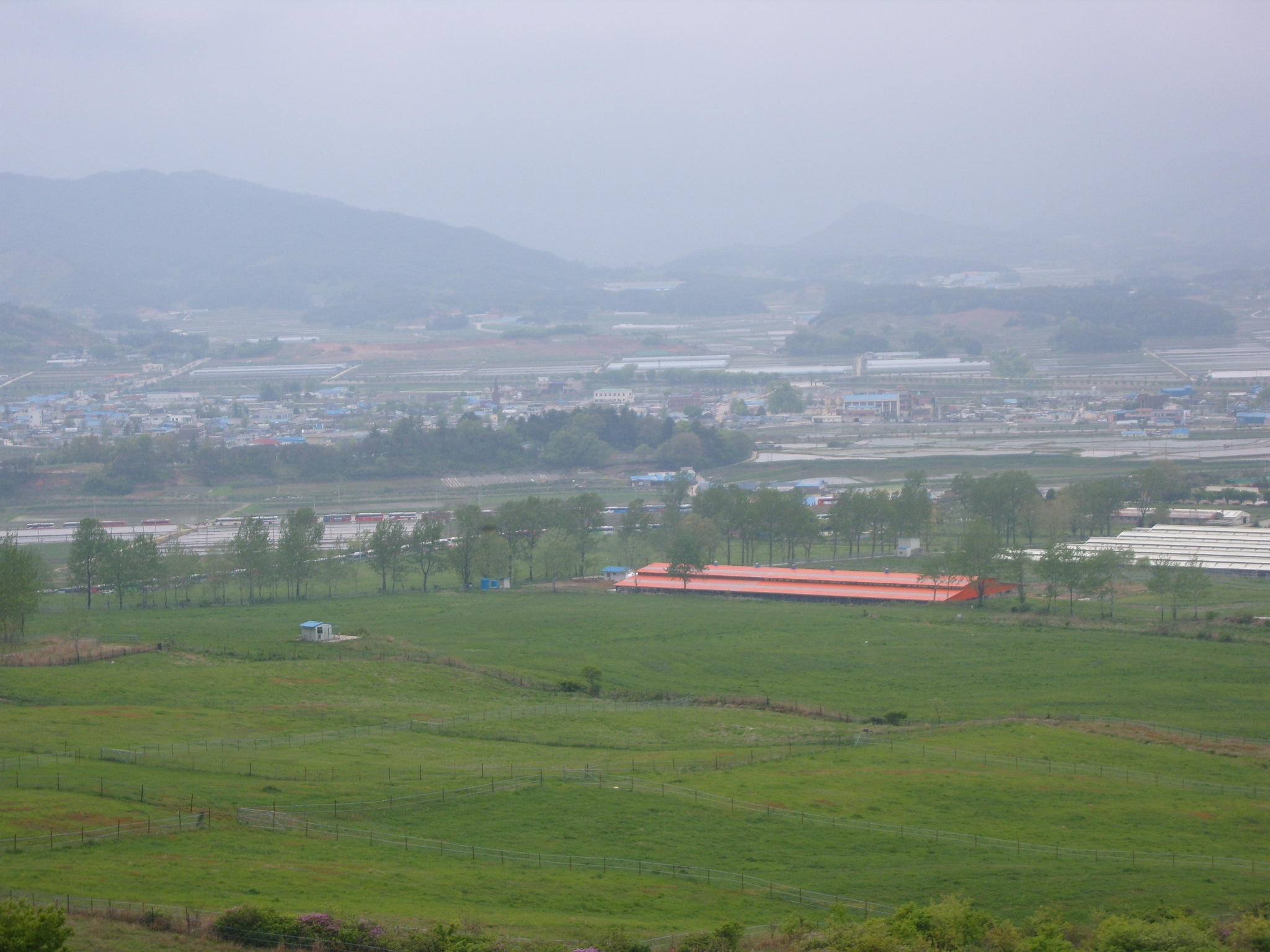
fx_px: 3852
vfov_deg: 14.1
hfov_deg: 18.7
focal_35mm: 105
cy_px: 476
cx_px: 635
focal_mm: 22.2
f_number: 5.1
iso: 80
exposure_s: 1/500
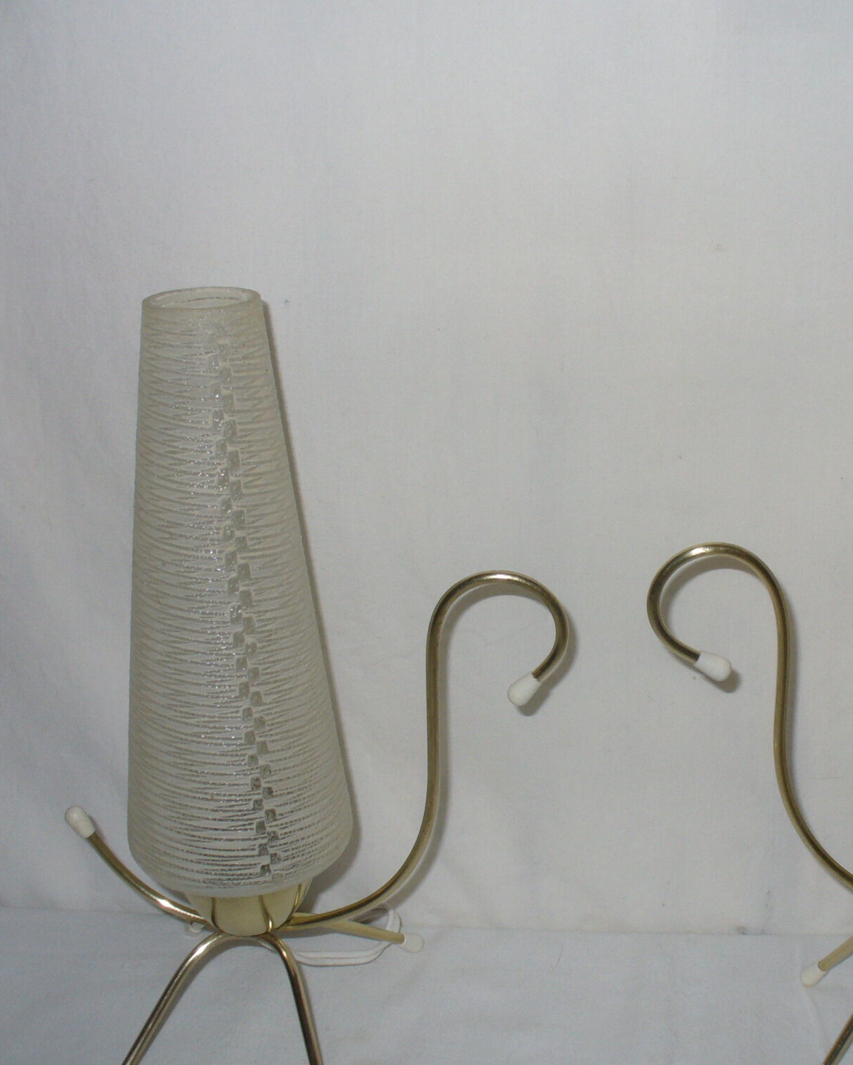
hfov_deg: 30.4
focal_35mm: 49
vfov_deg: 38.0
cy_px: 528
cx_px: 626
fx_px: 1546
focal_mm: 6.1
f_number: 2.8
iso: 100
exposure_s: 1/30
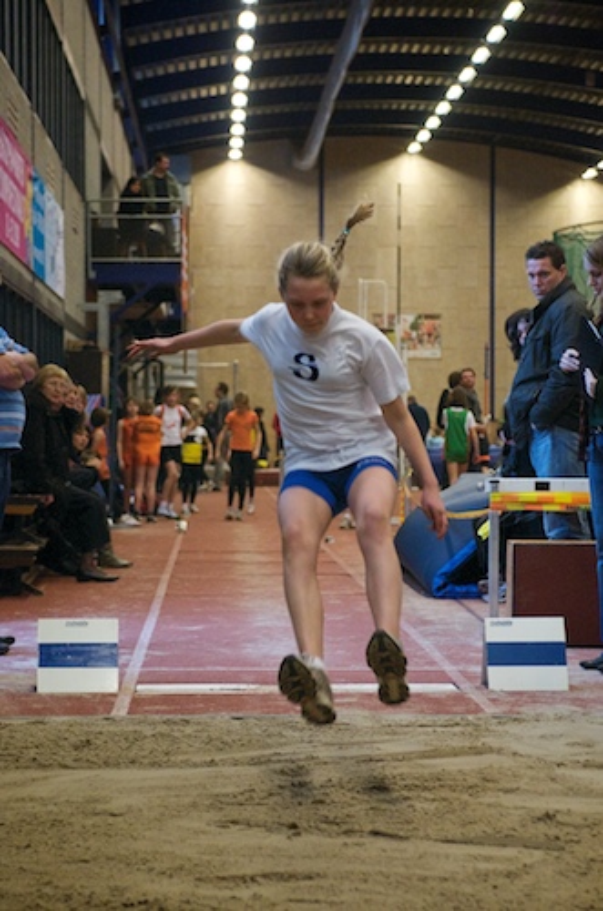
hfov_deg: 13.0
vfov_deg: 19.5
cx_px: 302
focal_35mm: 105
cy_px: 456
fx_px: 2651
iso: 3200
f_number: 4.5
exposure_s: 1/200
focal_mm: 70
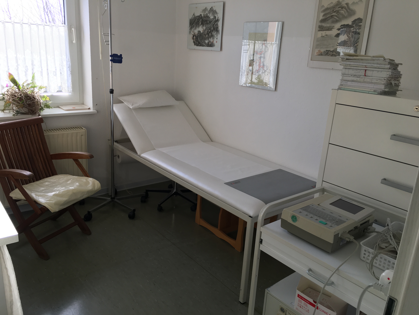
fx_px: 351
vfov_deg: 48.2
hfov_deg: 61.7
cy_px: 158
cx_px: 210
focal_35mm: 29
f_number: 2.2
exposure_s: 1/100
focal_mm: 4.15
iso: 25
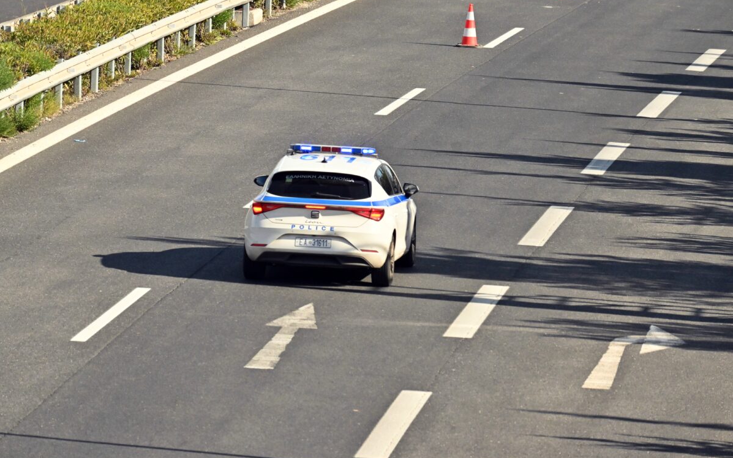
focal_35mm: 383
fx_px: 7651
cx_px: 367
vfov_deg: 3.4
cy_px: 218
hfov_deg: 5.5
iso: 1250
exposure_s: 1/4000
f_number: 8
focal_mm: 250
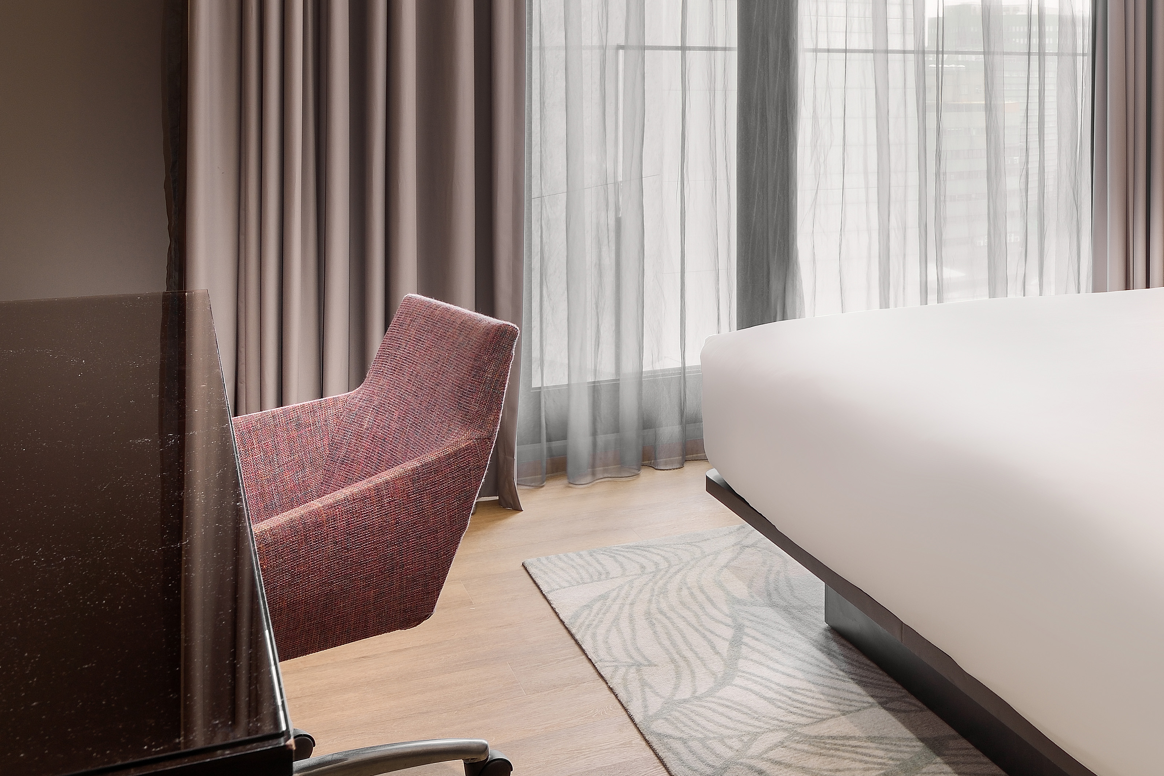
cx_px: 1114
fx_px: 1423
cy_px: 85
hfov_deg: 40.1
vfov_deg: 29.3
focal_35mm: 44
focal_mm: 17
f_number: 10
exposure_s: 6
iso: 100
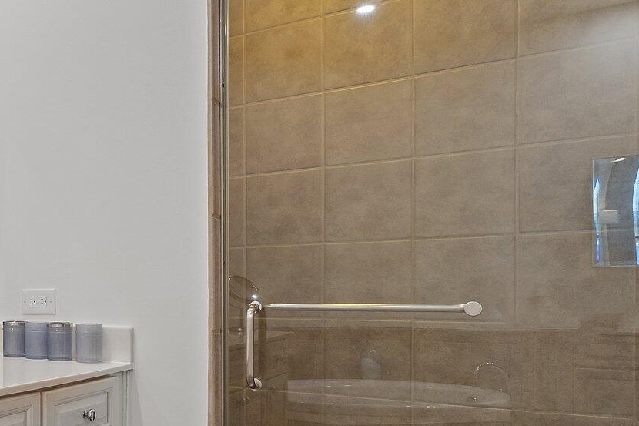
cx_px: -39
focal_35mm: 37
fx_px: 657
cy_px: 298
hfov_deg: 42.5
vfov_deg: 35.4
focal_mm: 10
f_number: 9.5
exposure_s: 1/3
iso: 500
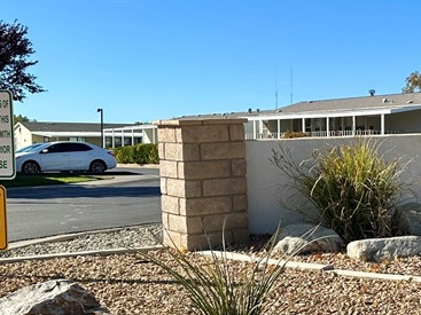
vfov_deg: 21.9
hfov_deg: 27.2
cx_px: 430
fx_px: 815
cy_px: 191
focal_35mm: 67
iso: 80
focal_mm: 6.86
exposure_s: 1/2809
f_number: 1.78
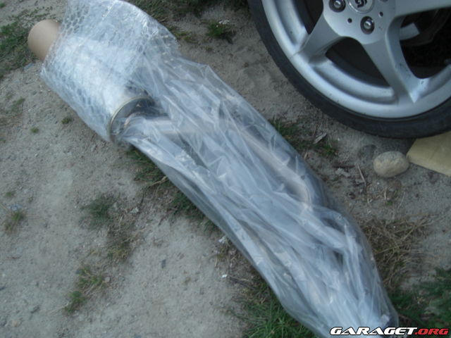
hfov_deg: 49.0
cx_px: 226
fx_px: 495
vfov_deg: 37.7
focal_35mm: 38
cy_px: 169
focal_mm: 7.9
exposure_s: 1/60
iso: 100
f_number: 2.8
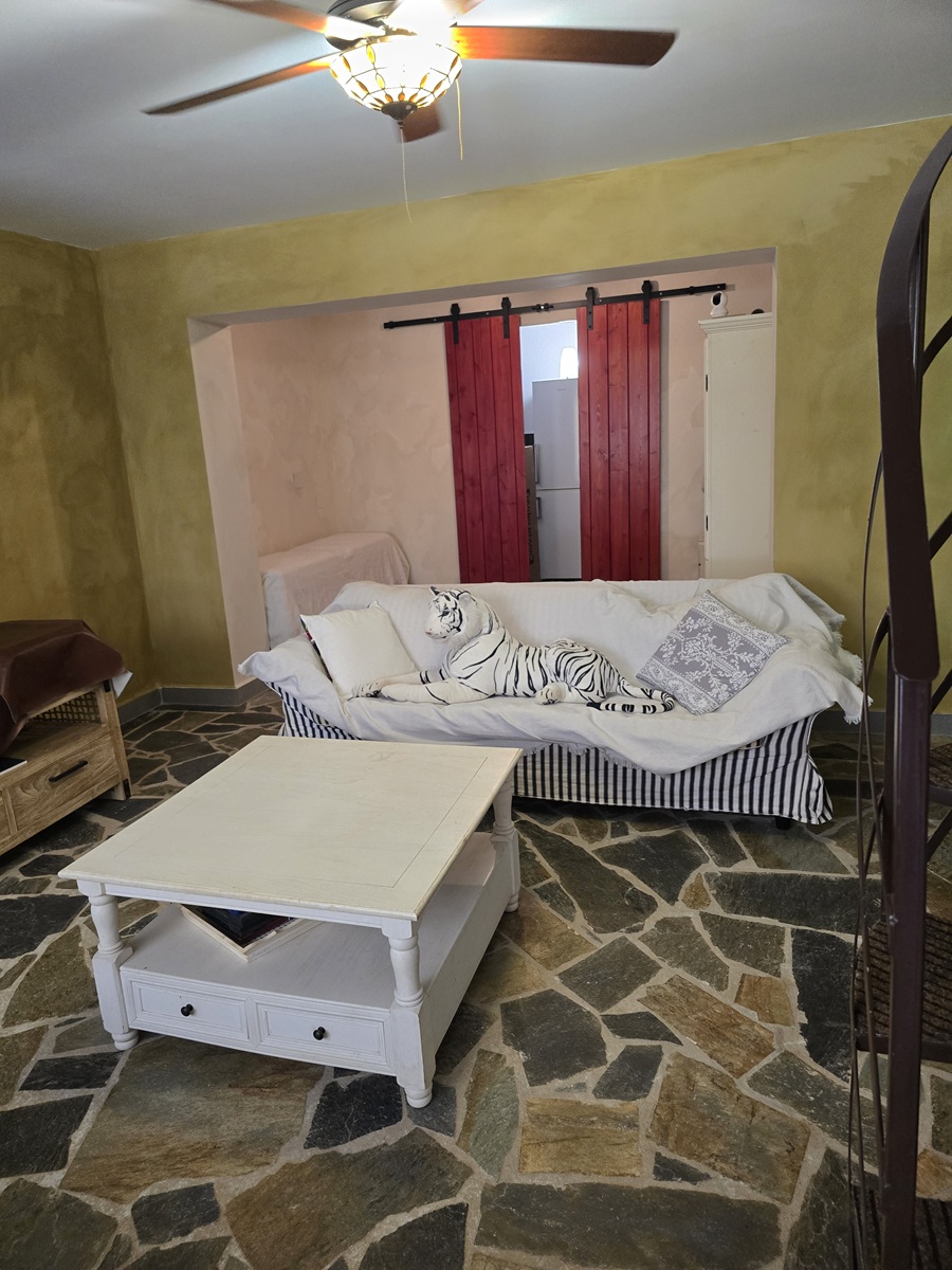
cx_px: 476
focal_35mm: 23
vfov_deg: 73.9
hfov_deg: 58.9
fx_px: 843
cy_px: 635
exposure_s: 1/100
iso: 500
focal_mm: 6.3
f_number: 1.7
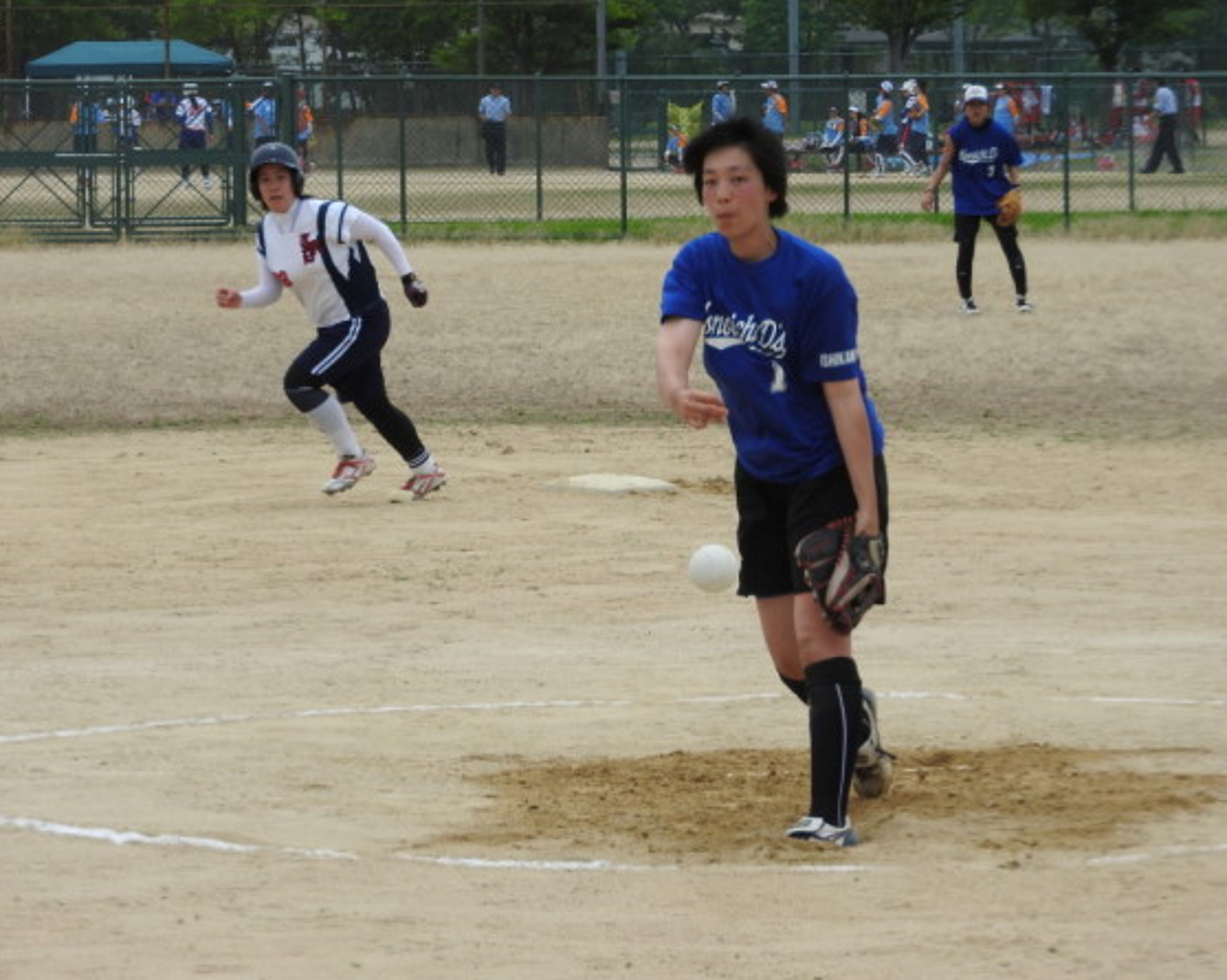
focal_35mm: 231
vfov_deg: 6.7
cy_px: 492
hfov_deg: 8.4
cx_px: 611
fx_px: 8386
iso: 100
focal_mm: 39.4
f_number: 5.3
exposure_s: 1/640
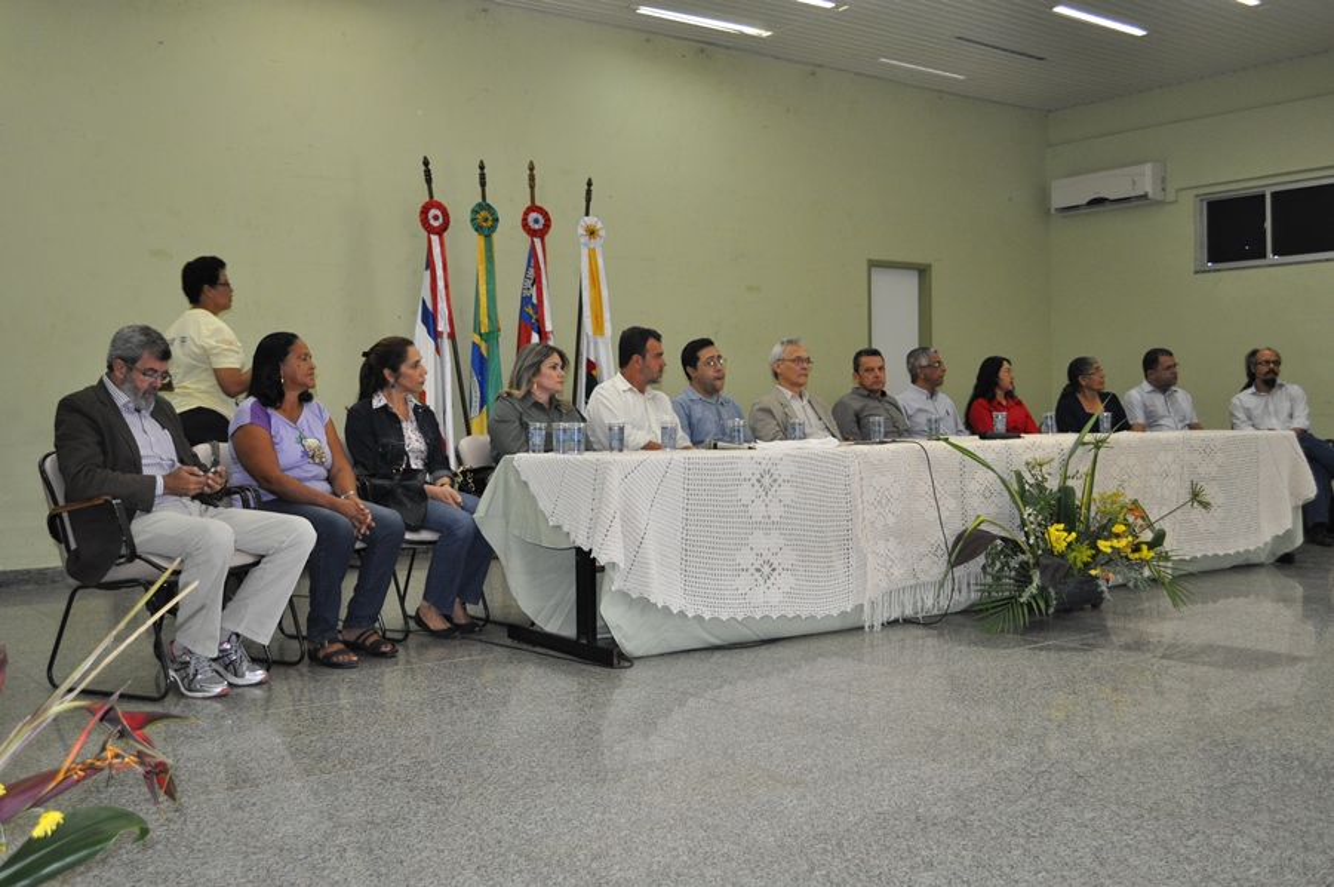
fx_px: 1333
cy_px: 444
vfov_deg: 36.8
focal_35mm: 36
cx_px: 667
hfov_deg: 53.2
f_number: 4
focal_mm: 24
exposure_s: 1/60
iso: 800
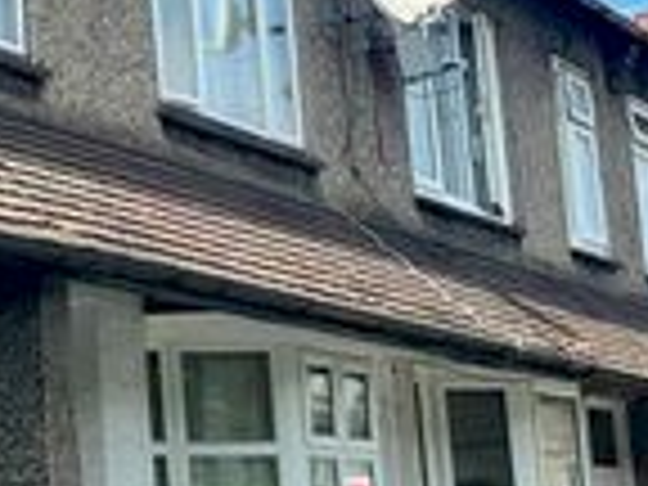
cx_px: -675
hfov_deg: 13.3
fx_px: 2359
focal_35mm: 126
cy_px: 124
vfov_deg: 11.7
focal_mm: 5.7
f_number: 1.5
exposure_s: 1/2762
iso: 50
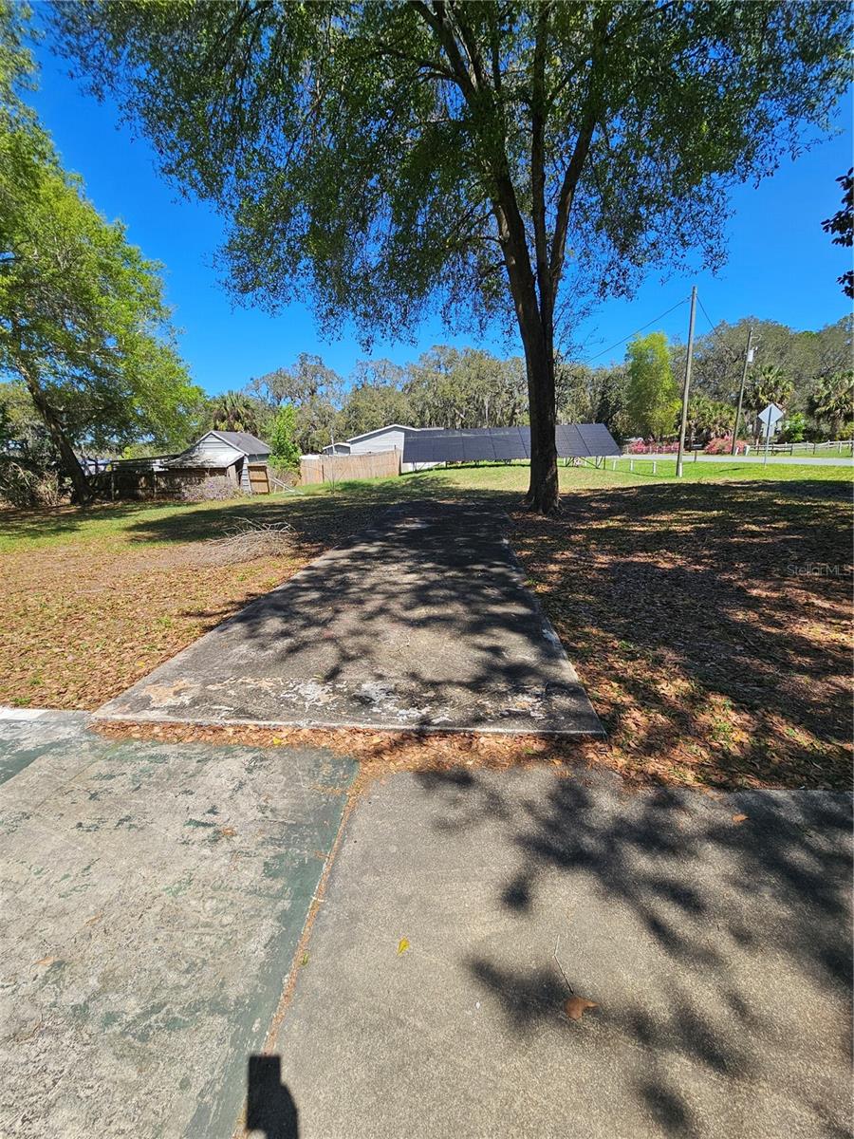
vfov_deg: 106.2
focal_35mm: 13
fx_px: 428
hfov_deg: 89.9
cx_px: 427
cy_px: 570
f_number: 2.2
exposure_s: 1/1623
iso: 50
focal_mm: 2.2
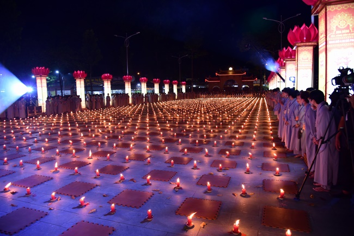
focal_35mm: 24
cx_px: 177
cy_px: 118
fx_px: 236
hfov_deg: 73.7
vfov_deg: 53.2
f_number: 4
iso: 1000
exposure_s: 1/20
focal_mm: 24
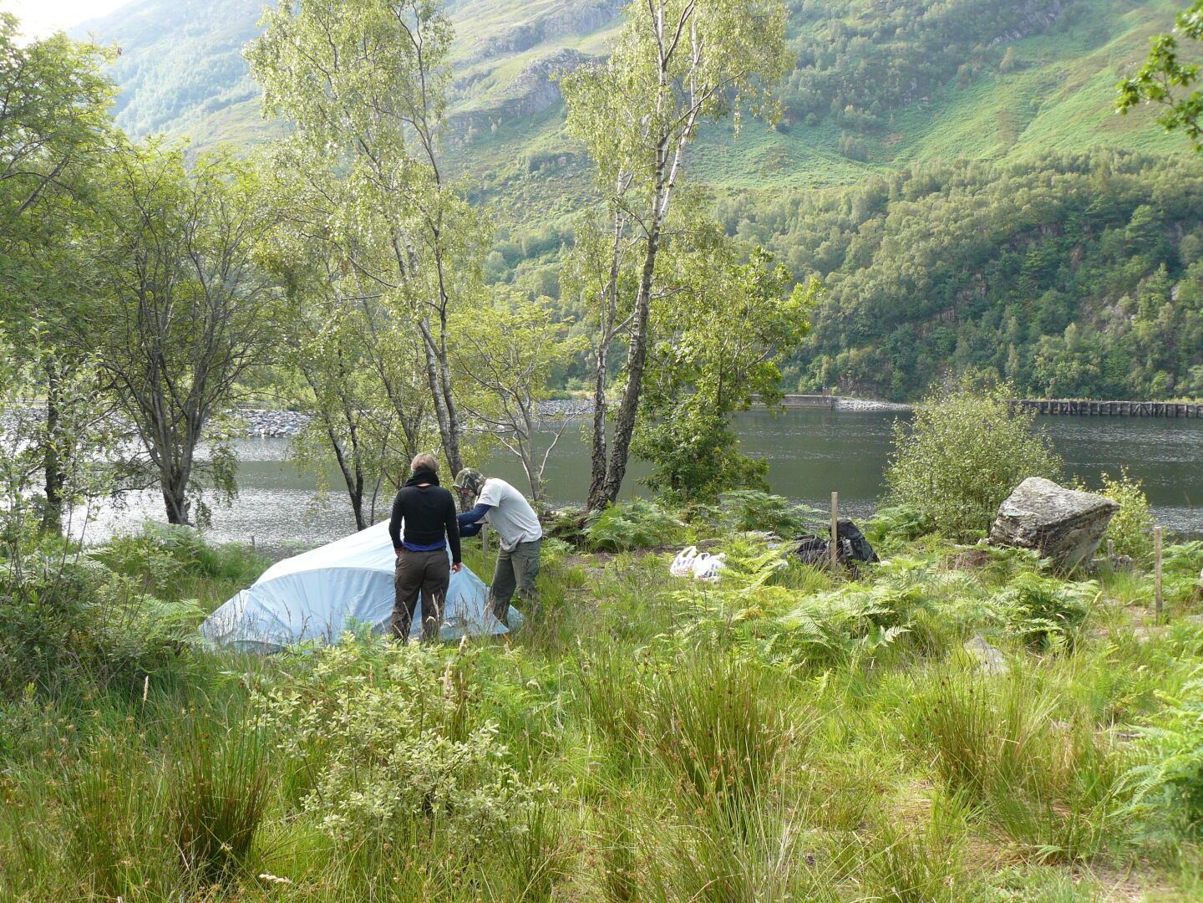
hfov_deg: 51.4
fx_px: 1251
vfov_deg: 39.7
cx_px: 602
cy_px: 452
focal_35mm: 36
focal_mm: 6
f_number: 3.6
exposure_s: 1/125
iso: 100
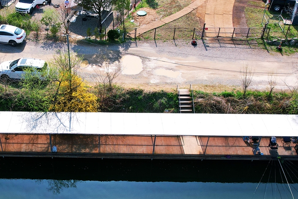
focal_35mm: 37
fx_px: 306
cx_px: 106
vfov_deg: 35.1
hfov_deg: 51.2
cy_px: 150
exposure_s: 1/1600
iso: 140
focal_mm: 8.38
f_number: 2.8
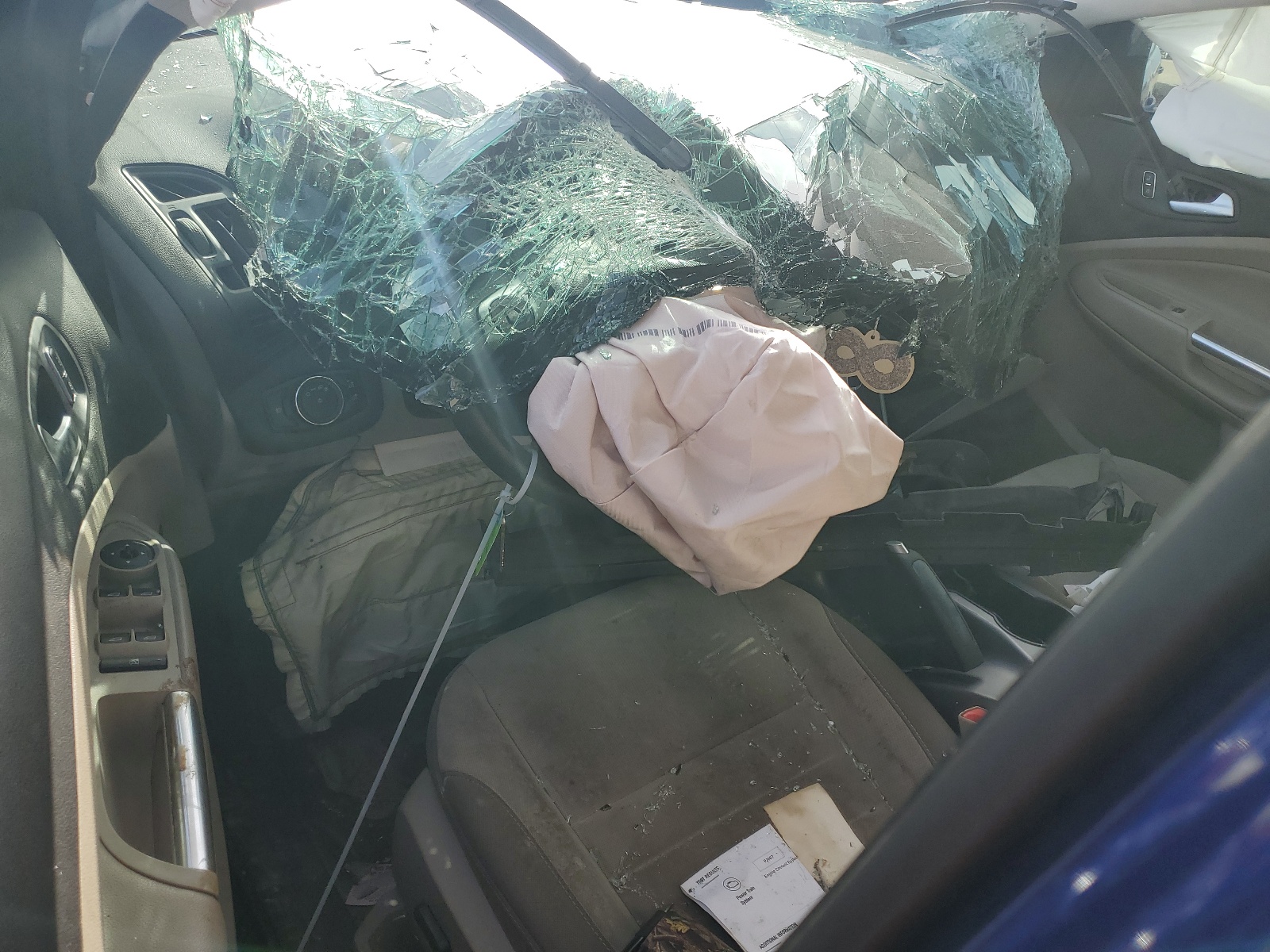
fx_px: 954
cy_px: 476
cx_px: 635
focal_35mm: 26
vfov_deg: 53.1
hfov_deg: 67.3
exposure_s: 1/1111
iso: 50
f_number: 1.5
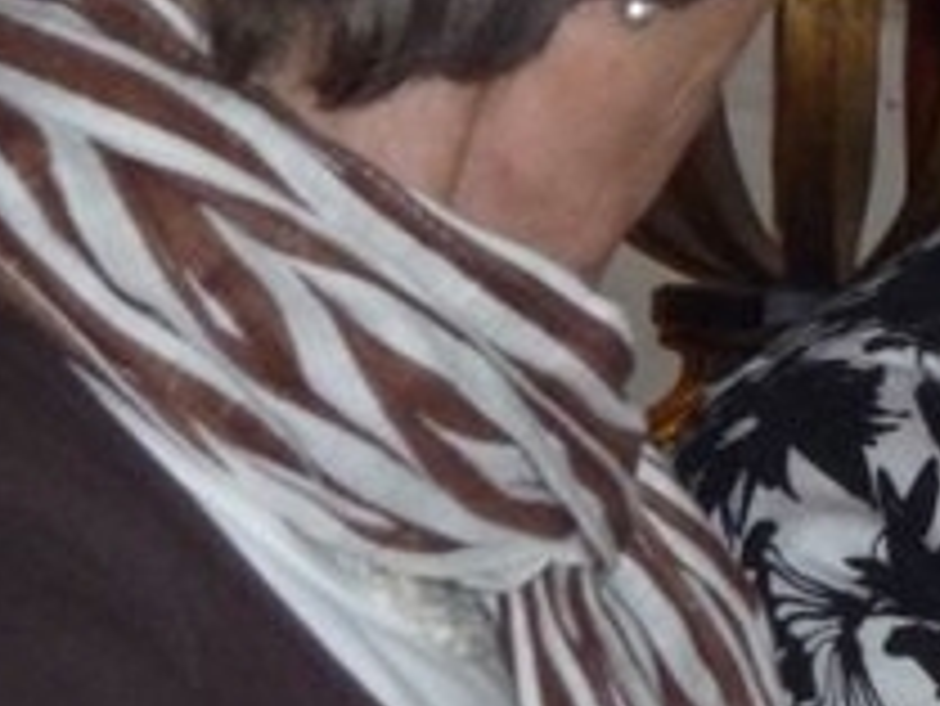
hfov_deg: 3.9
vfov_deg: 3.0
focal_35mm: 502
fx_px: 13640
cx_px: 1079
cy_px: -54
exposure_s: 1/50
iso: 500
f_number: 4.8
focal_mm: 27.1
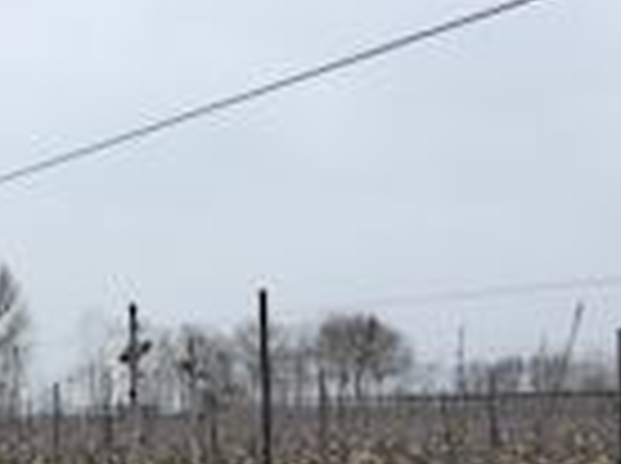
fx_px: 1218
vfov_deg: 20.6
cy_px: 500
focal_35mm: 68
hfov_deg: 27.4
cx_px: 45
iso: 200
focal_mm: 4.3
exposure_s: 1/320
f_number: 3.3
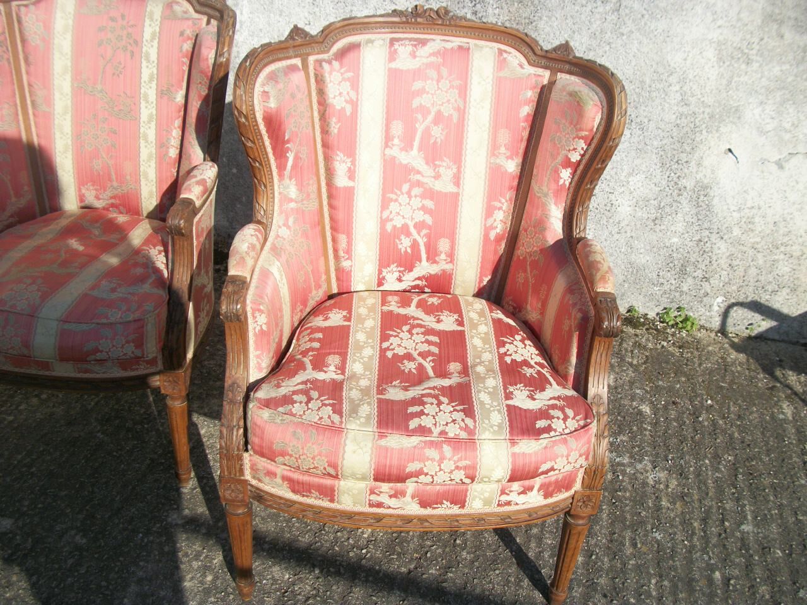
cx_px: 404
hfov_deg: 56.8
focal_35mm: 32
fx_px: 746
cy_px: 302
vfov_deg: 44.2
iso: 80
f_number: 8.8
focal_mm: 5.7
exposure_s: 1/160
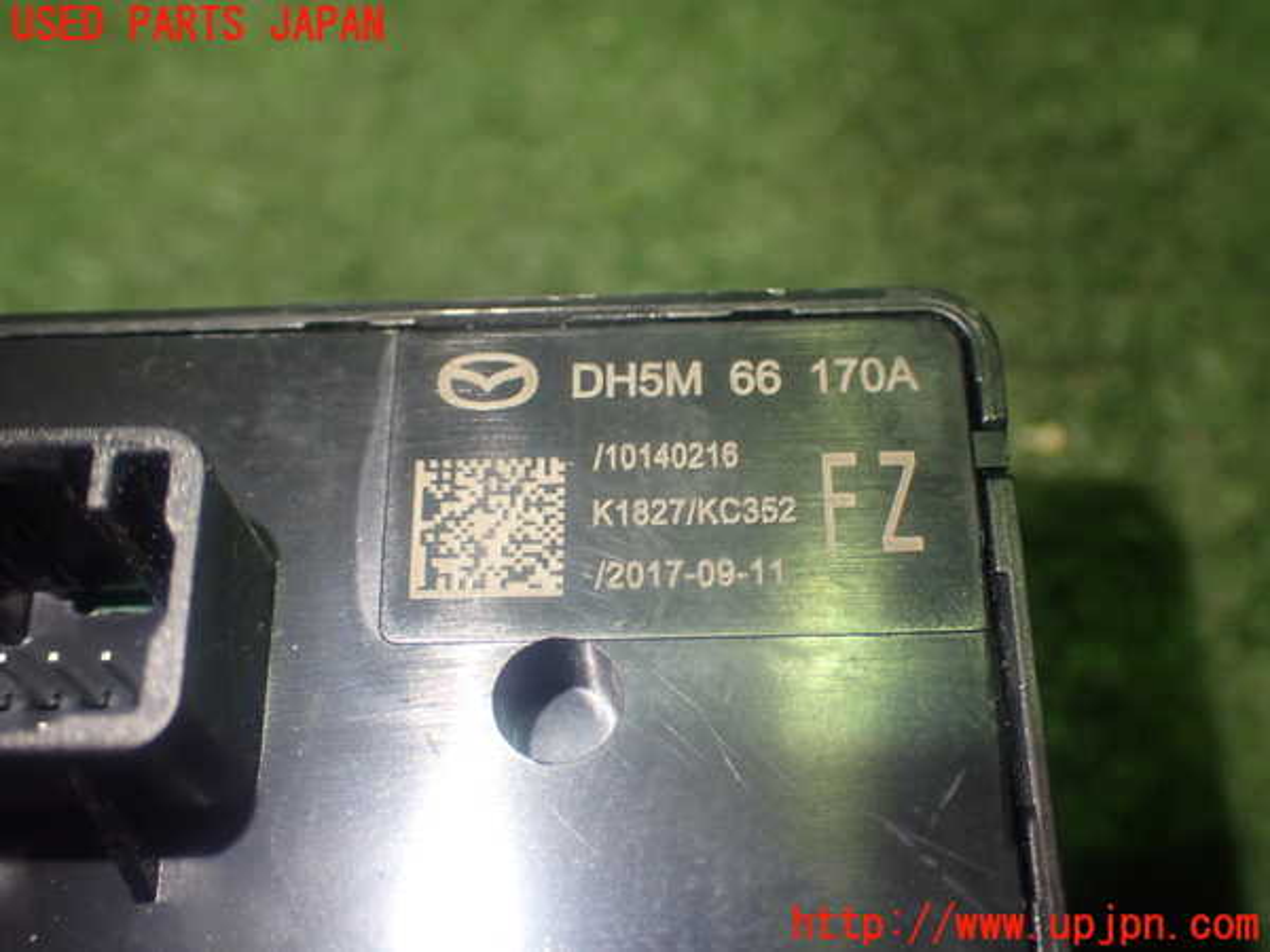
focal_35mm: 44
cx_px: 635
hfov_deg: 42.9
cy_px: 476
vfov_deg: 32.9
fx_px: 1614
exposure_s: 1/40
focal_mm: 7.84
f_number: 2.9
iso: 400
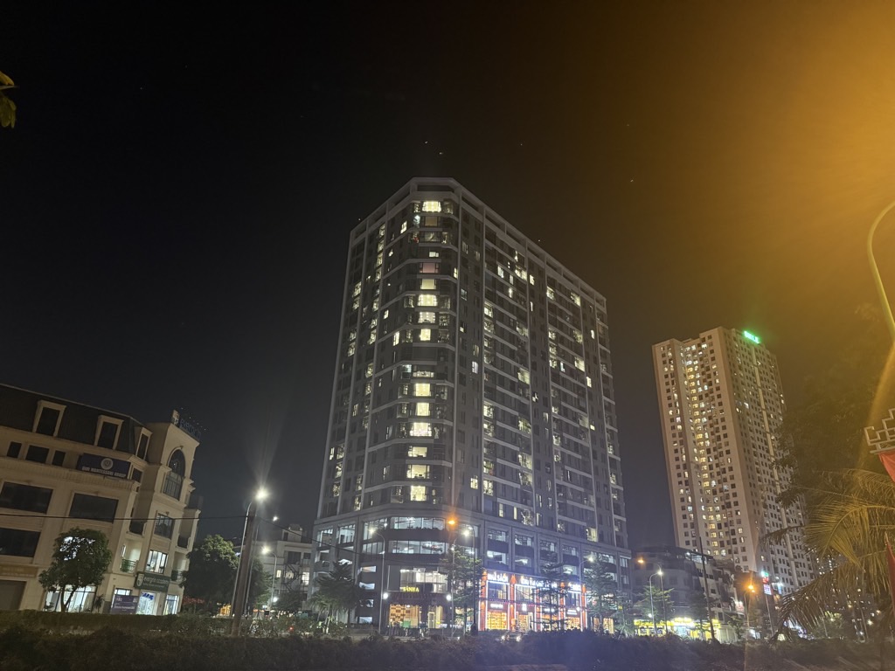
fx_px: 621
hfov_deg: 71.6
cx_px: 448
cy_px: 336
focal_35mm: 24
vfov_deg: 56.8
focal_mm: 6.76
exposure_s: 1/25
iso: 800
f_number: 1.78
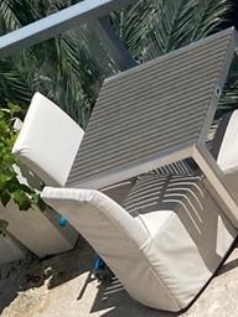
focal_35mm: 122
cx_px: 309
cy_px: 665
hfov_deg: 11.8
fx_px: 1118
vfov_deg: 13.5
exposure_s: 1/6098
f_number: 1.8
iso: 32
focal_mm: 4.25
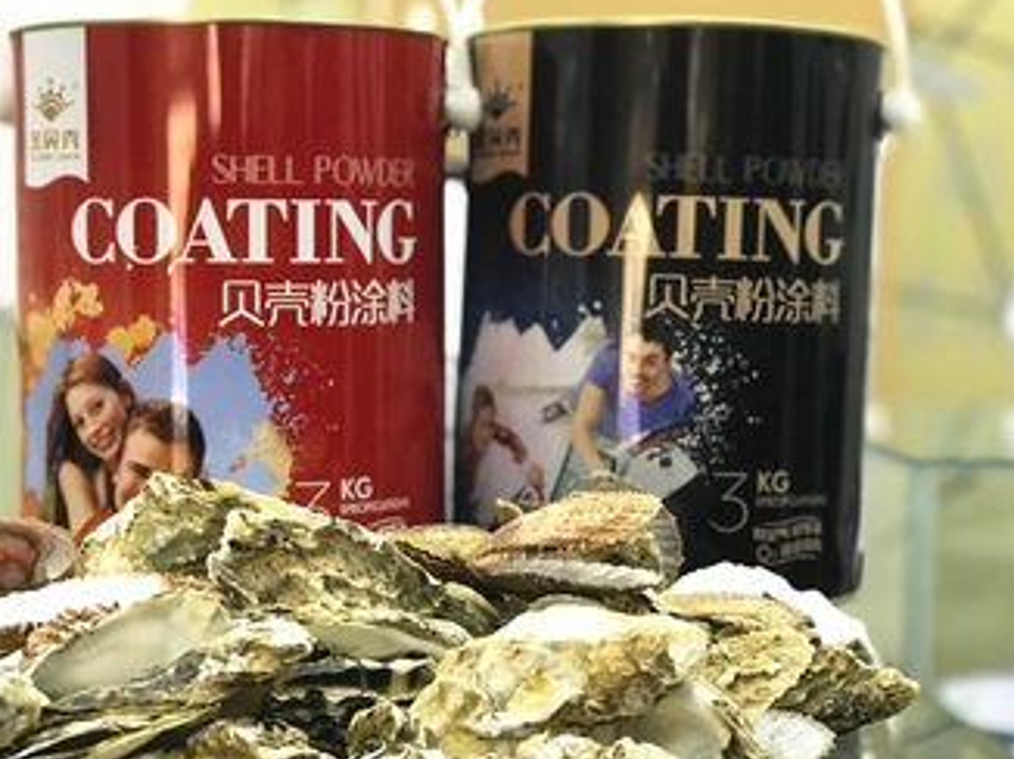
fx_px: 2049
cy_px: 429
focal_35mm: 70
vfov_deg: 21.0
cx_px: 448
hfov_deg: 27.8
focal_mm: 6.6
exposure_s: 1/50
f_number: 2.8
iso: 160
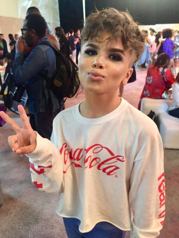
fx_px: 200
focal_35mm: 29
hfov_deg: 48.2
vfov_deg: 61.7
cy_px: 119
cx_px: 90
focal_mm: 4.15
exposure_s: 1/15
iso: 250
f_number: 2.2
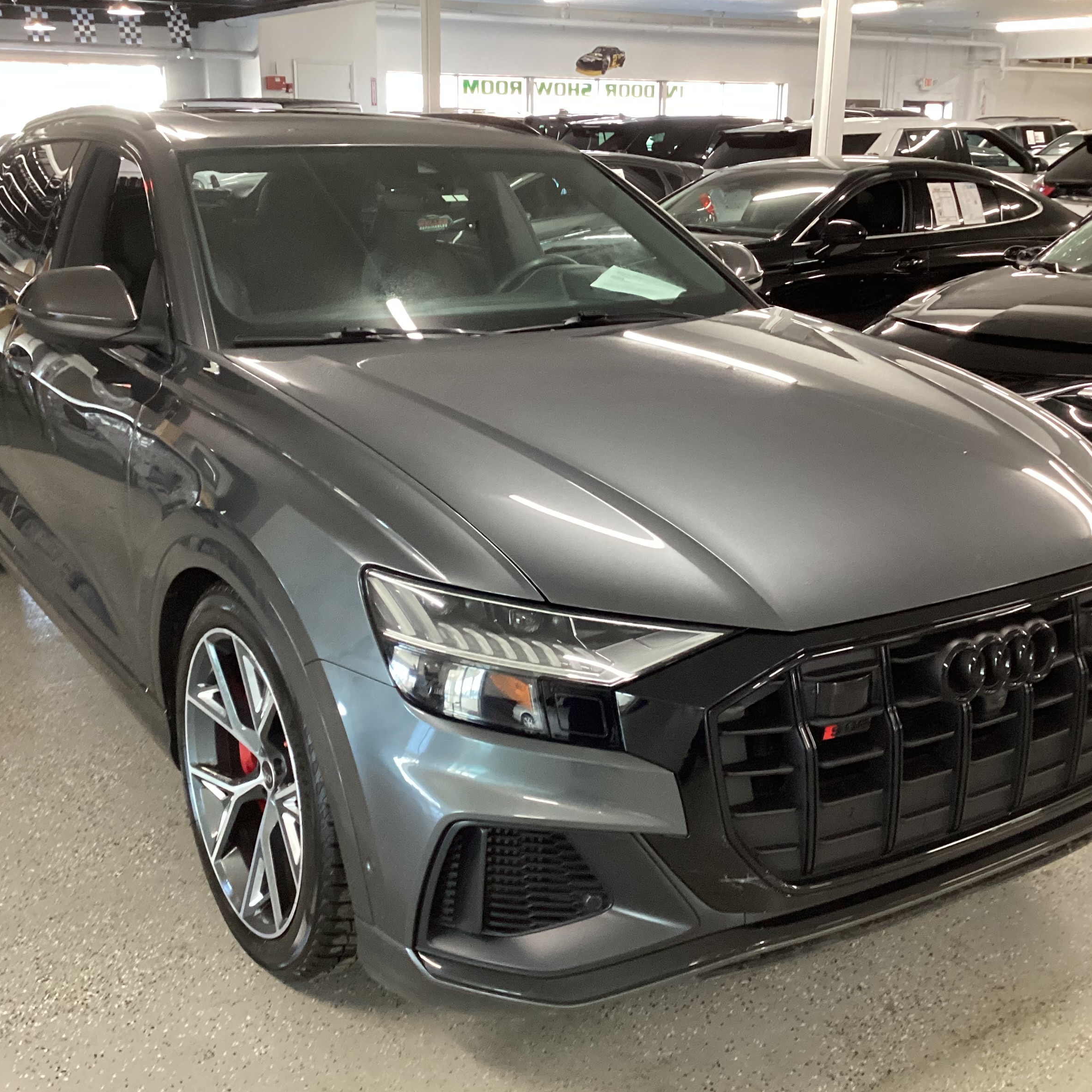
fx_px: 1356
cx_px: 526
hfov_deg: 43.9
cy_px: 541
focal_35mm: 38
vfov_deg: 43.9
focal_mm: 3.3
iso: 400
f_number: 2.4
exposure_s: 1/60
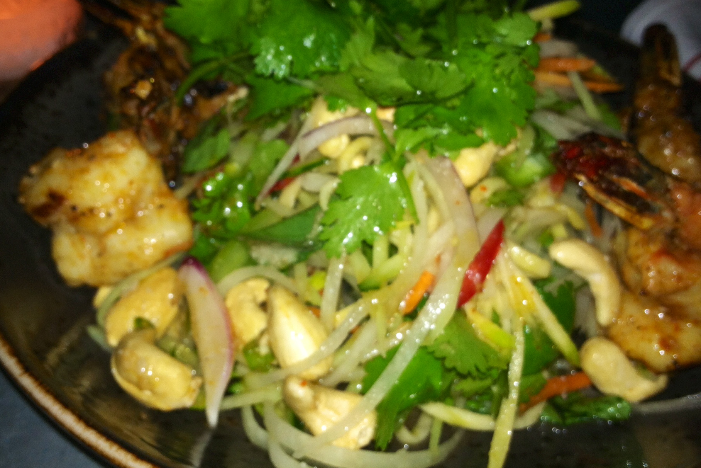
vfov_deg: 32.6
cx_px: 352
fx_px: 798
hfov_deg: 47.4
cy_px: 224
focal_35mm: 41
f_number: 2.8
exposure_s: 1/55
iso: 80
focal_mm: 3.85
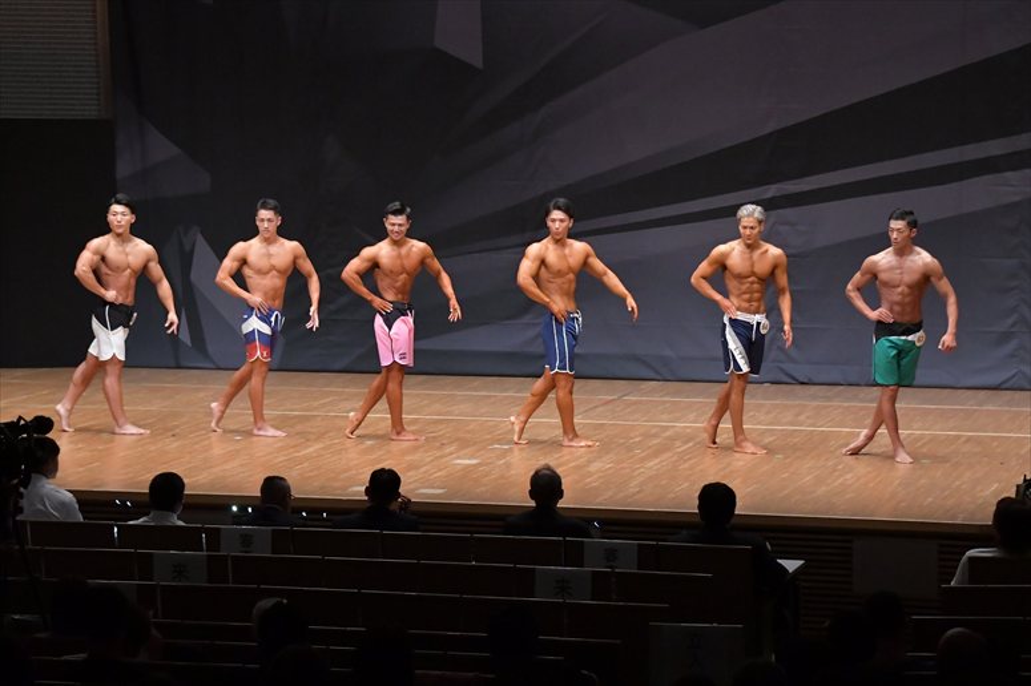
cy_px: 343
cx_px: 516
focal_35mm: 108
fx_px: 3092
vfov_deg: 12.7
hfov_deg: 18.9
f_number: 5.6
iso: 6400
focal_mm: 72
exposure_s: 1/400
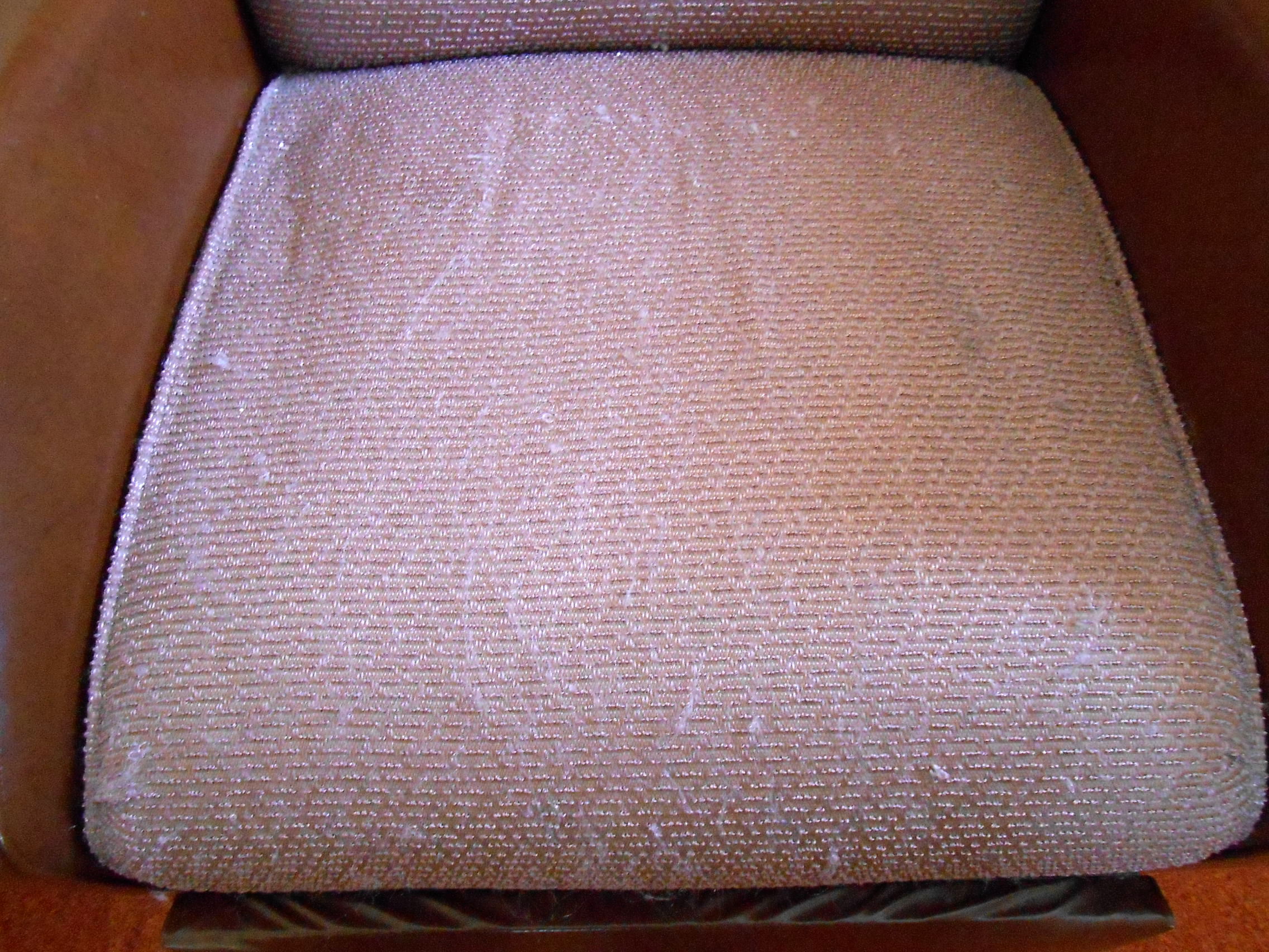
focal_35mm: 26
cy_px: 476
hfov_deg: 67.3
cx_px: 634
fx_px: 953
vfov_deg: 53.1
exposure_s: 1/10
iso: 800
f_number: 3.5
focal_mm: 4.6
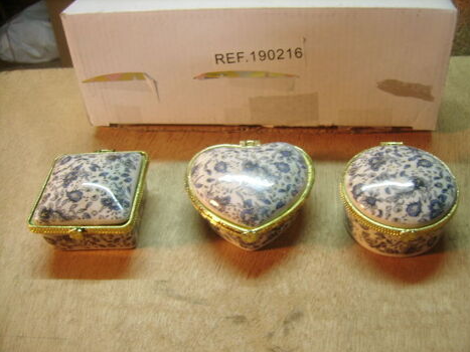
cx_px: 240
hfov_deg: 51.4
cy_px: 180
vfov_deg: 39.6
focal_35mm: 36
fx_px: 489
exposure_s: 1/5
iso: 100
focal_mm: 5.95
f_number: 2.8
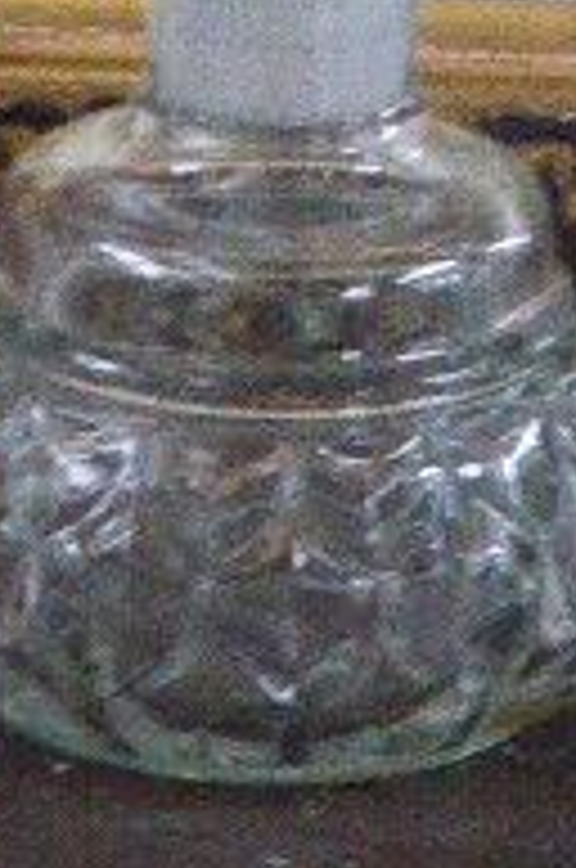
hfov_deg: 3.3
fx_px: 9899
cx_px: 729
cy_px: 306
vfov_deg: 5.0
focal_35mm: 411
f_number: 5.3
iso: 1600
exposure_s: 1/25
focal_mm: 19.4
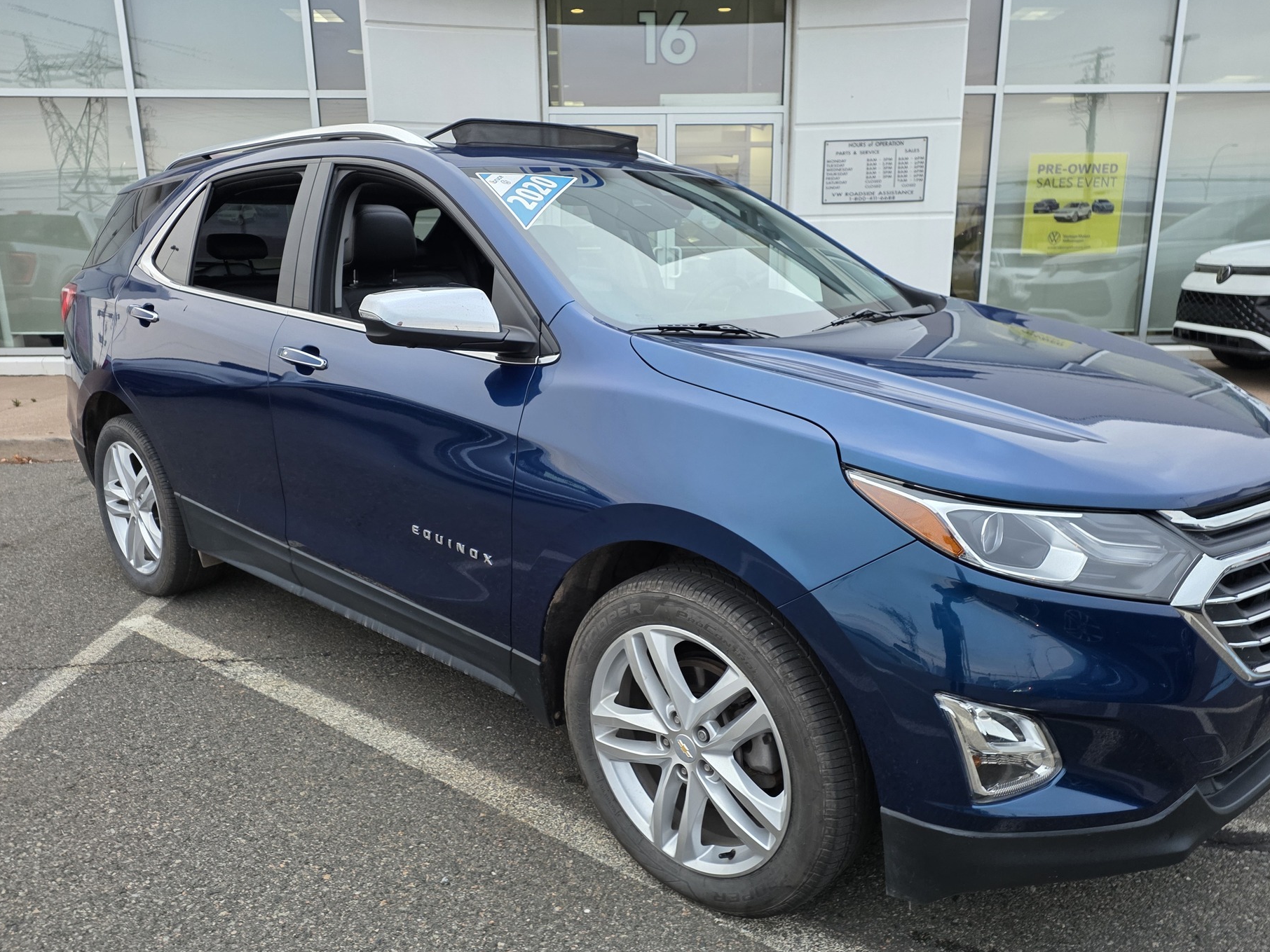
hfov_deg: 67.3
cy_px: 509
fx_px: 954
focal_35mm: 26
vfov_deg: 53.0
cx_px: 653
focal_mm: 6.3
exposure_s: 1/180
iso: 160
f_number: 1.7
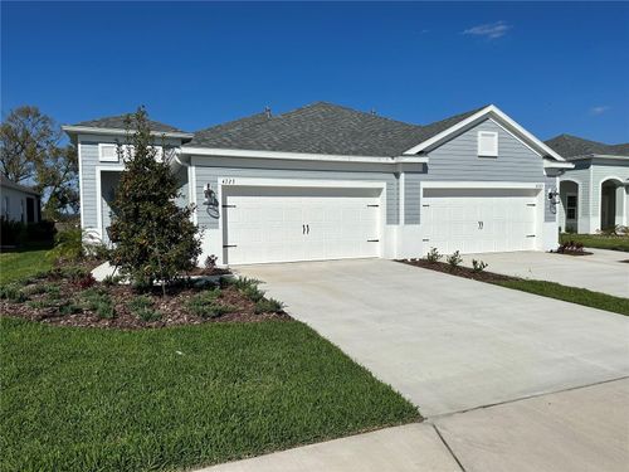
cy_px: 236
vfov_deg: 56.8
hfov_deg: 71.6
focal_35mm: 24
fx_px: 436
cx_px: 314
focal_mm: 6.86
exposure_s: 1/15625
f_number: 1.78
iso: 80
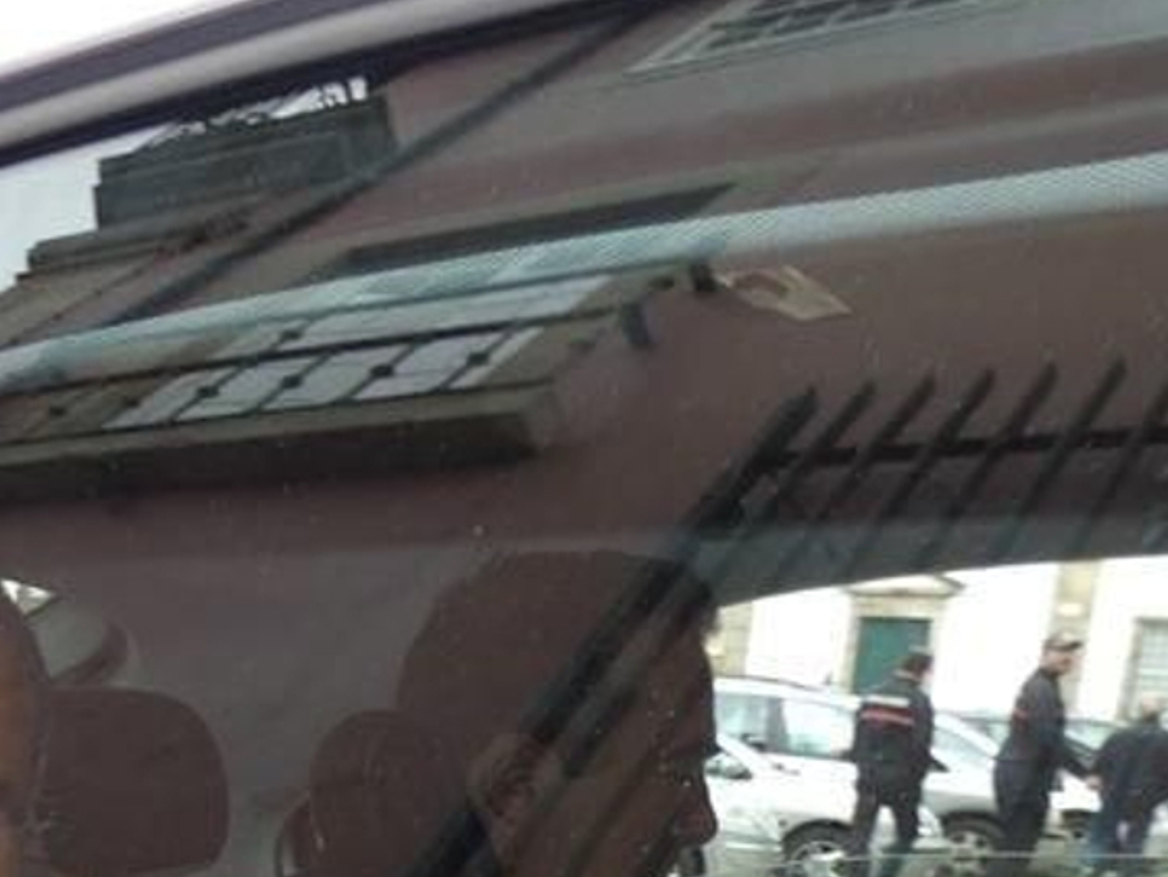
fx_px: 1924
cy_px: 1073
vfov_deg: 23.3
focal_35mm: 57
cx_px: -314
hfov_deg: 28.3
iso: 80
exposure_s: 1/80
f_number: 2.8
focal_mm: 3.6
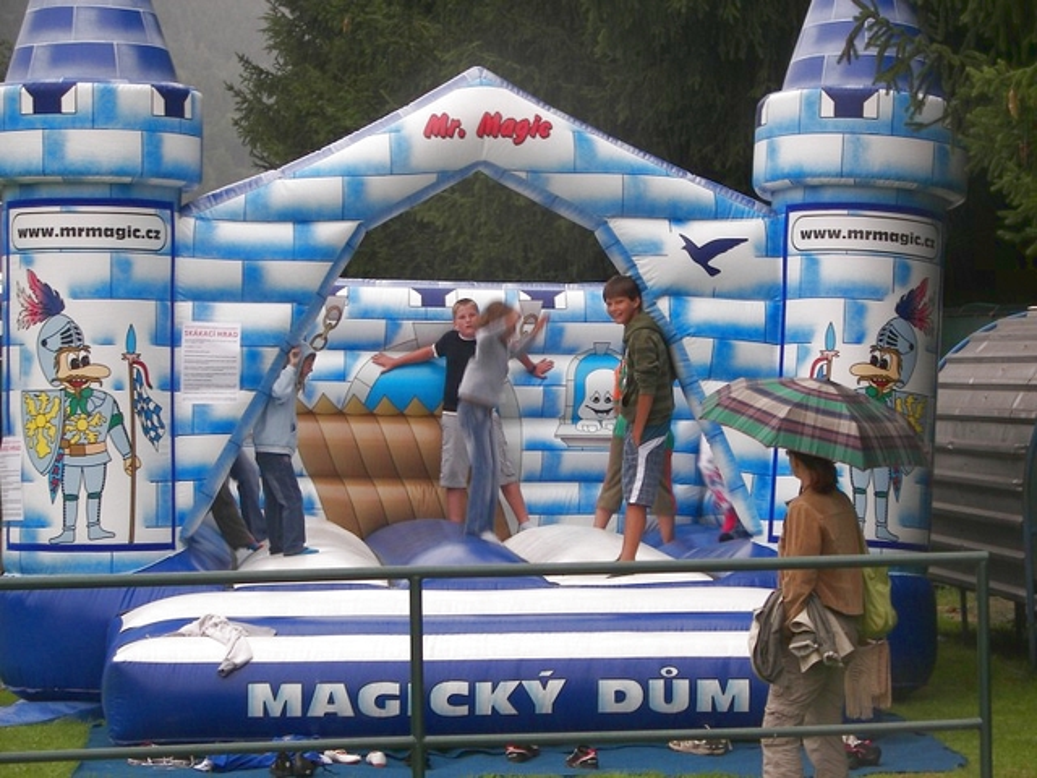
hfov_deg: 15.3
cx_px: 518
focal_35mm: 129
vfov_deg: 11.5
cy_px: 389
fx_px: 3864
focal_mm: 21.4
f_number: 3.2
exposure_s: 1/50
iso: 50
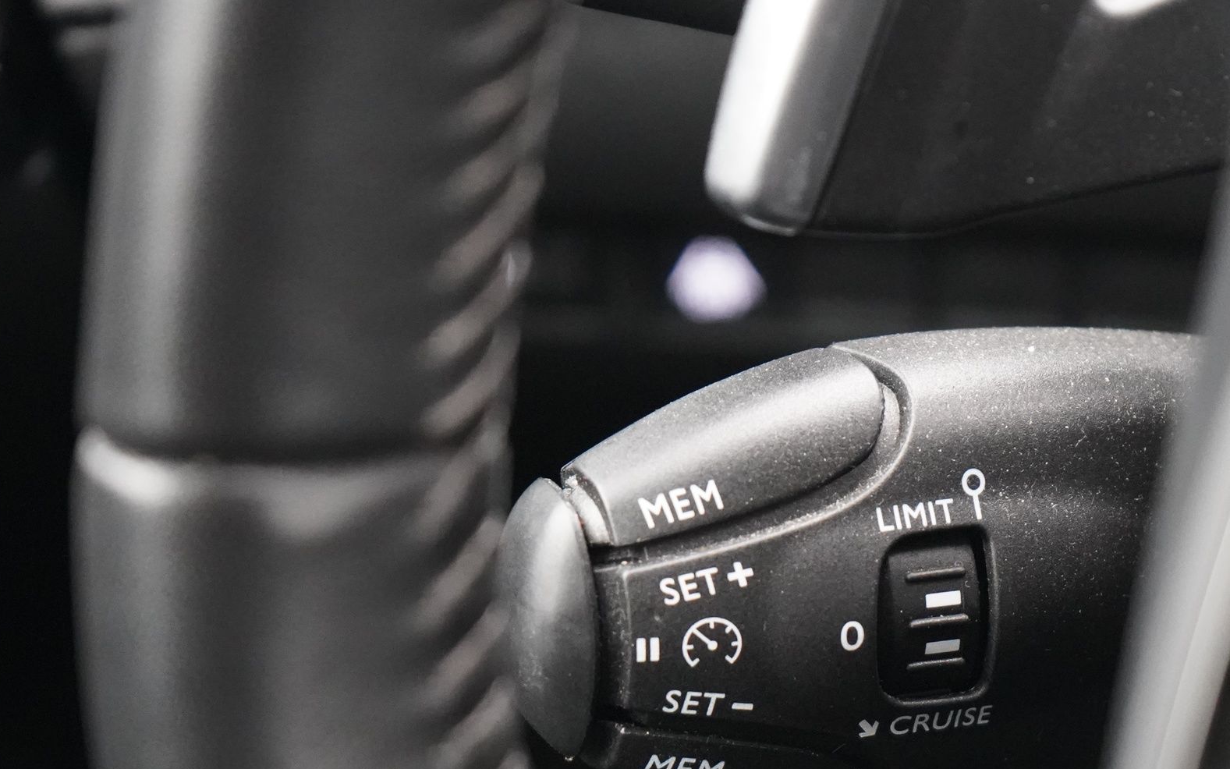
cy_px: 649
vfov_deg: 12.4
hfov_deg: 19.8
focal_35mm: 105
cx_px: 789
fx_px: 3520
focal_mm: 65
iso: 12800
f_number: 5.6
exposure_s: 1/15
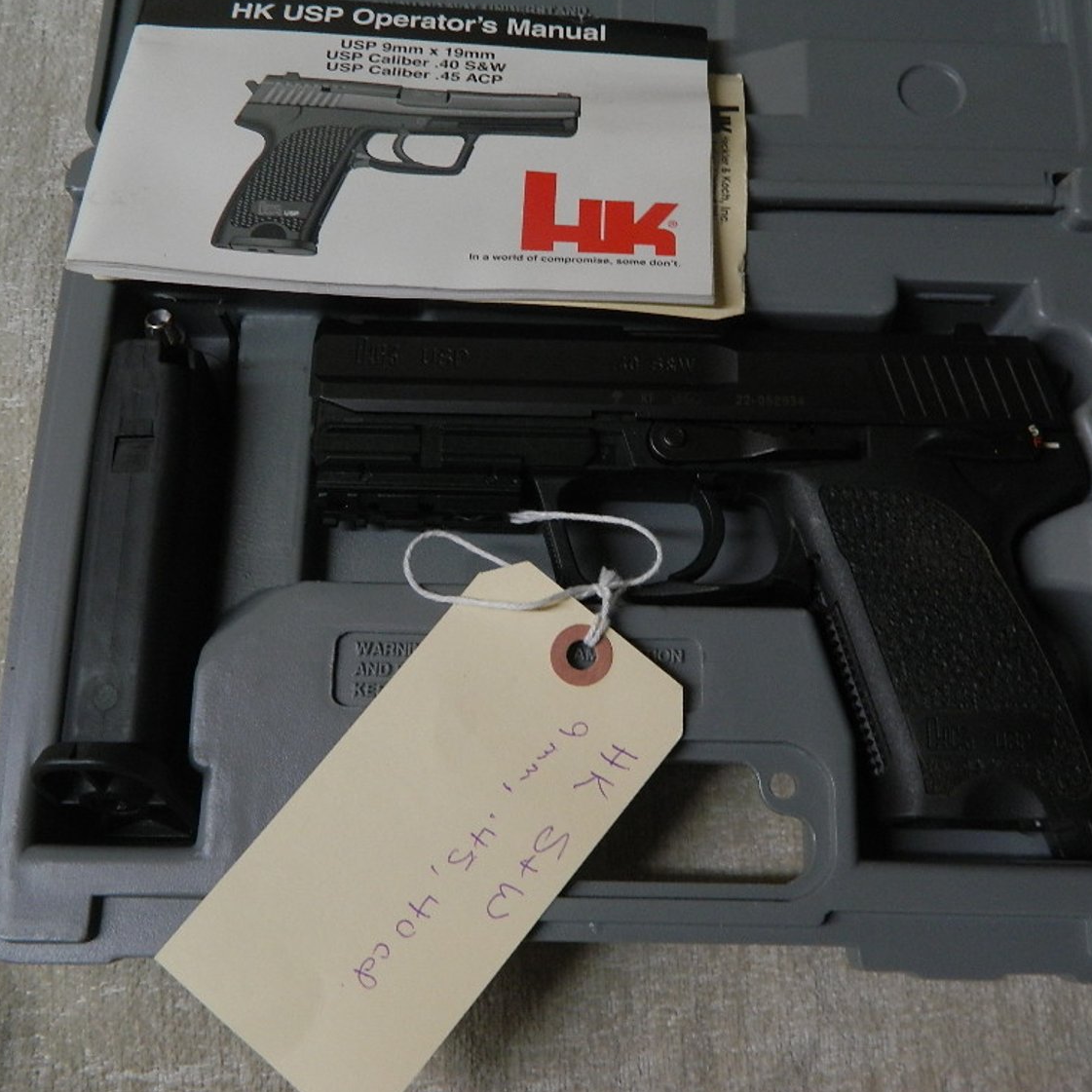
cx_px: 577
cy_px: 544
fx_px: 1321
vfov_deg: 44.9
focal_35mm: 37
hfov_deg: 44.9
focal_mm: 5.6
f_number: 3.2
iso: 180
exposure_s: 1/30
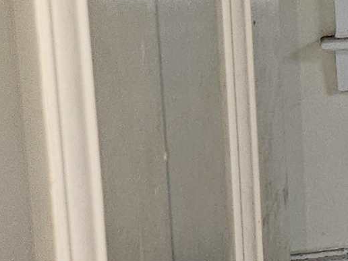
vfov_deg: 10.8
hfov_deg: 11.4
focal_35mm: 137
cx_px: 894
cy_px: 54
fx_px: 1377
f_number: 1.8
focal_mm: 5.4
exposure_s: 1/60
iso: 64
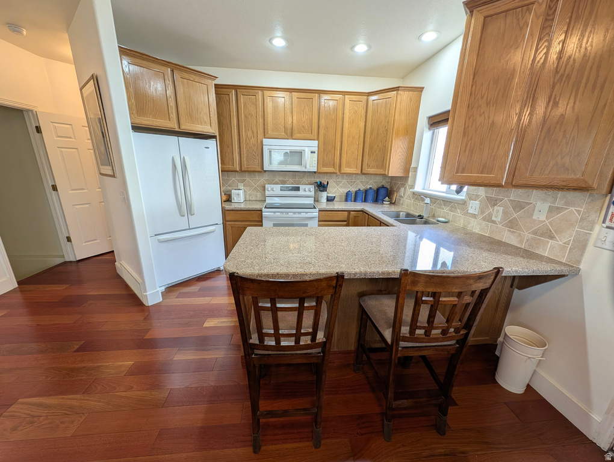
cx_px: 307
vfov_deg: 94.6
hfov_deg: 110.5
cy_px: 231
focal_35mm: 12
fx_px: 213
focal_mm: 2.23
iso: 38
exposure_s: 1/24
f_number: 1.95
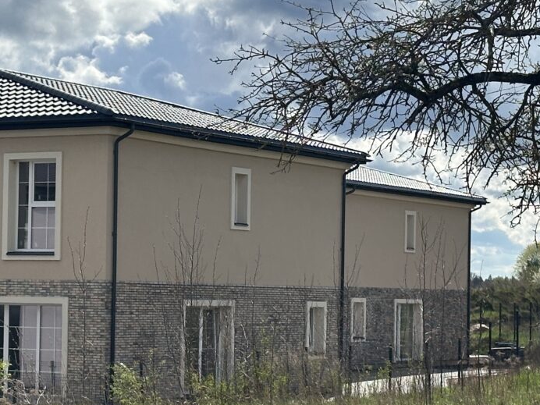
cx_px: 174
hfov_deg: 27.2
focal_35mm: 71
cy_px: 248
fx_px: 1108
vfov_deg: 20.7
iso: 64
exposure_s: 1/7092
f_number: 1.78
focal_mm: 6.86
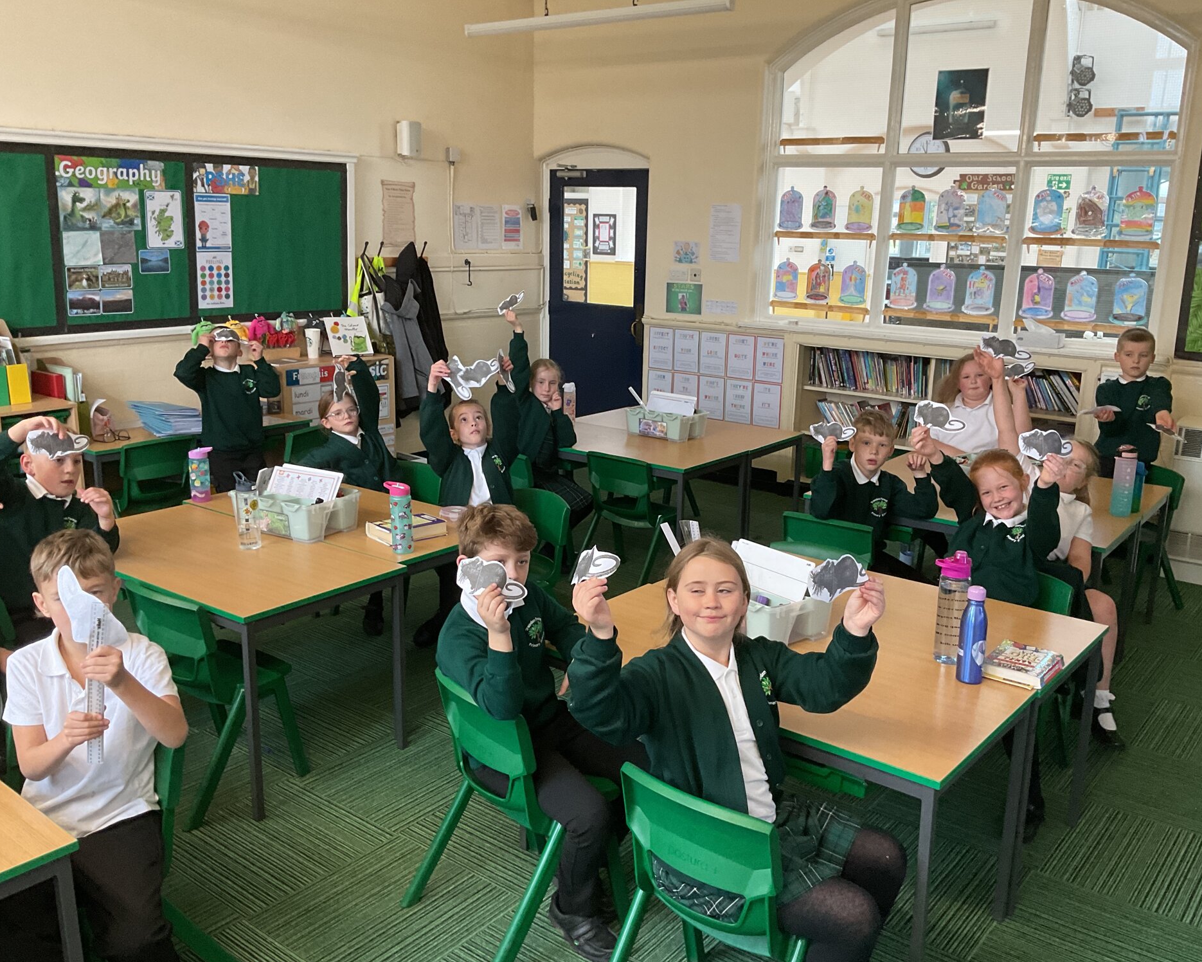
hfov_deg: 57.1
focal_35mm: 31
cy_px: 493
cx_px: 632
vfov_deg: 47.1
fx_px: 1103
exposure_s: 1/60
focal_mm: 3
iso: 125
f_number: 1.8
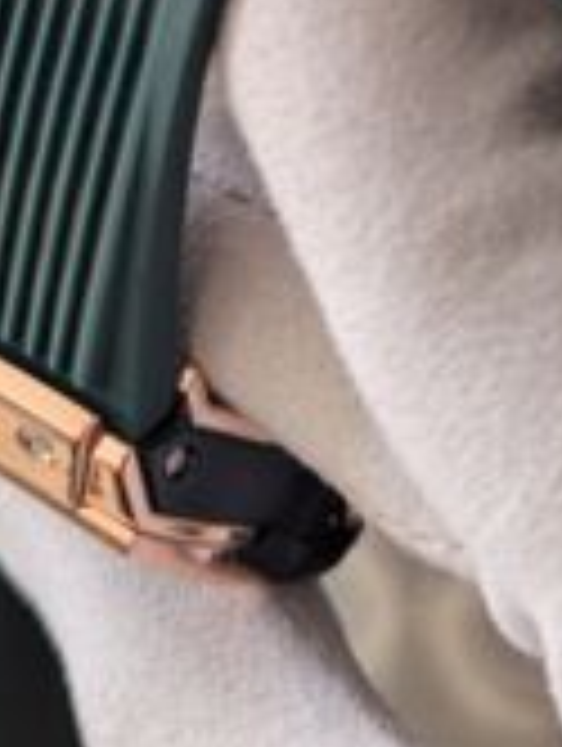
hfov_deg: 12.8
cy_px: -135
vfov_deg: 16.3
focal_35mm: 116
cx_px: 277
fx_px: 2505
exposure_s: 1/218
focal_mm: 6.81
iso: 166
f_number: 1.85
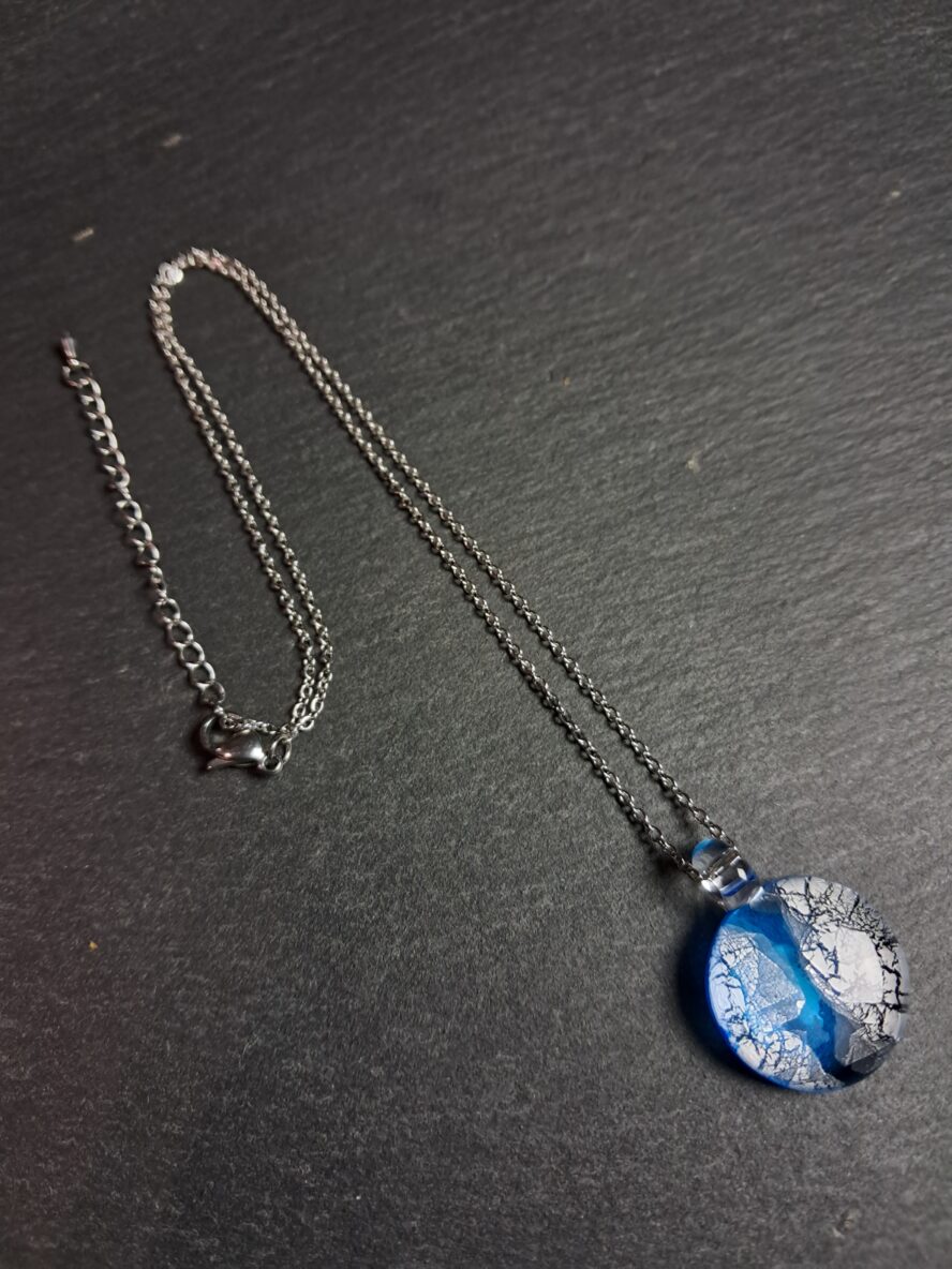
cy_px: 634
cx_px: 476
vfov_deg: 65.3
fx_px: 990
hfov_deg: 51.4
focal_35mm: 27
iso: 640
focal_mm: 4
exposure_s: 1/33
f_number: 1.8
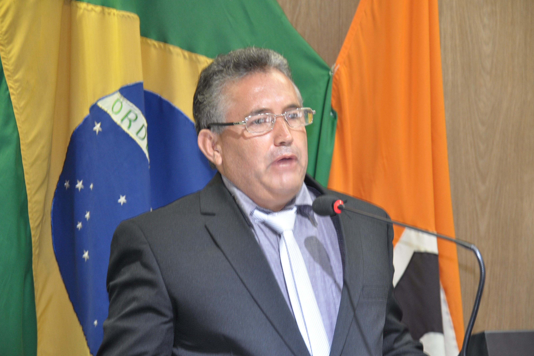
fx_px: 1906
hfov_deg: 15.9
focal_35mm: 129
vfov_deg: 10.7
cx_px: 268
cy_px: 177
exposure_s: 1/10
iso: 500
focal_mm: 85
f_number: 5.6
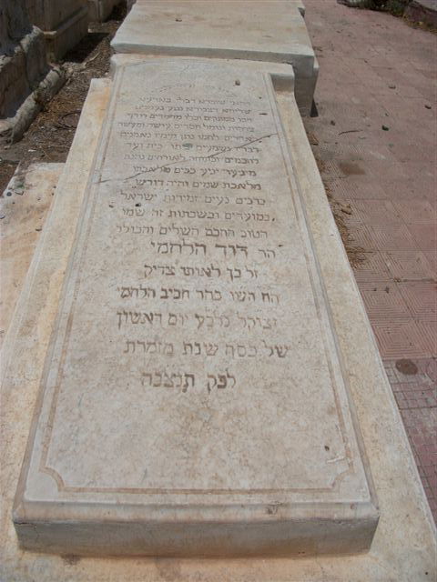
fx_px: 522
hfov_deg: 45.4
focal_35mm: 31
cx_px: 218
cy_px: 291
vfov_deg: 58.4
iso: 80
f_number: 8.8
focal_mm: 5.7
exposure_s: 1/608
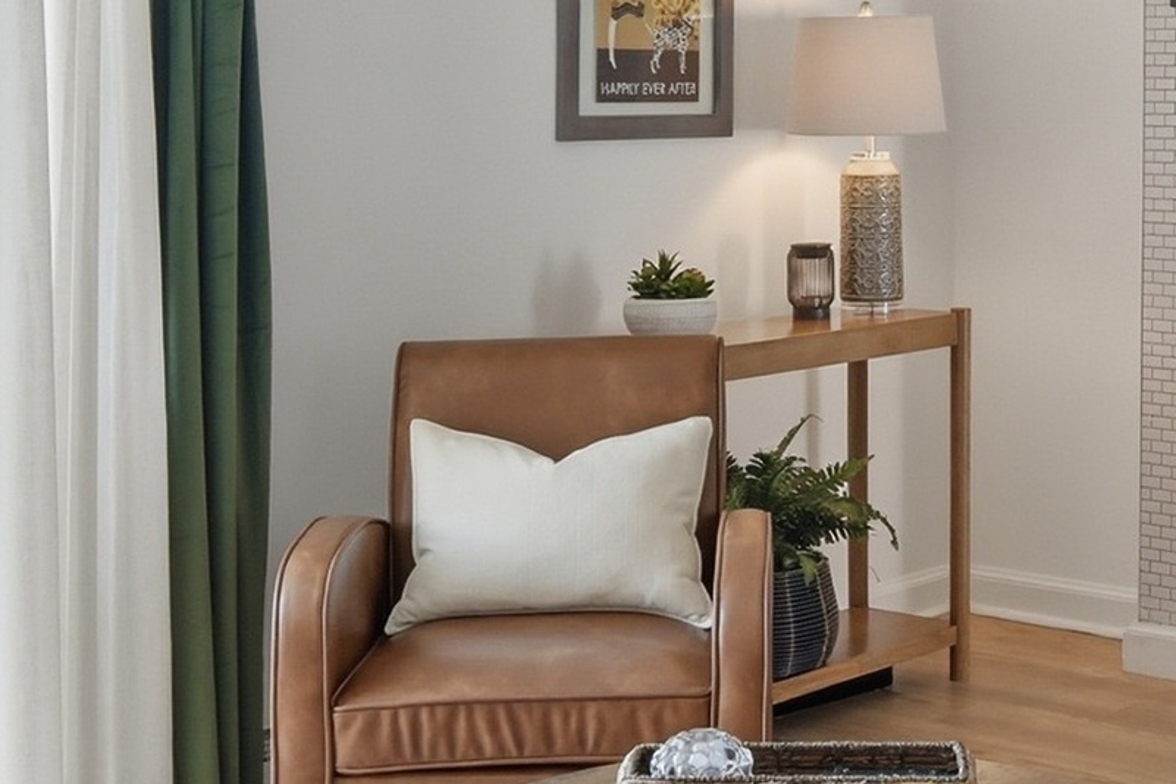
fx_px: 2254
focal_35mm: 69
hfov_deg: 28.7
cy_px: 145
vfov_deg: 19.5
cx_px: 921
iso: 500
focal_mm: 18
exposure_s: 1/800
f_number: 9
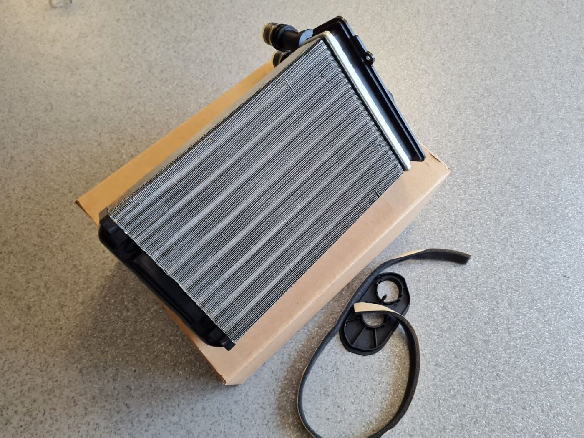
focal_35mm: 26
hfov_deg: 67.3
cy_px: 219
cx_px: 292
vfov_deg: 53.1
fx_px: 439
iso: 125
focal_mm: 5.4
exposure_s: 1/100
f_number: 1.8
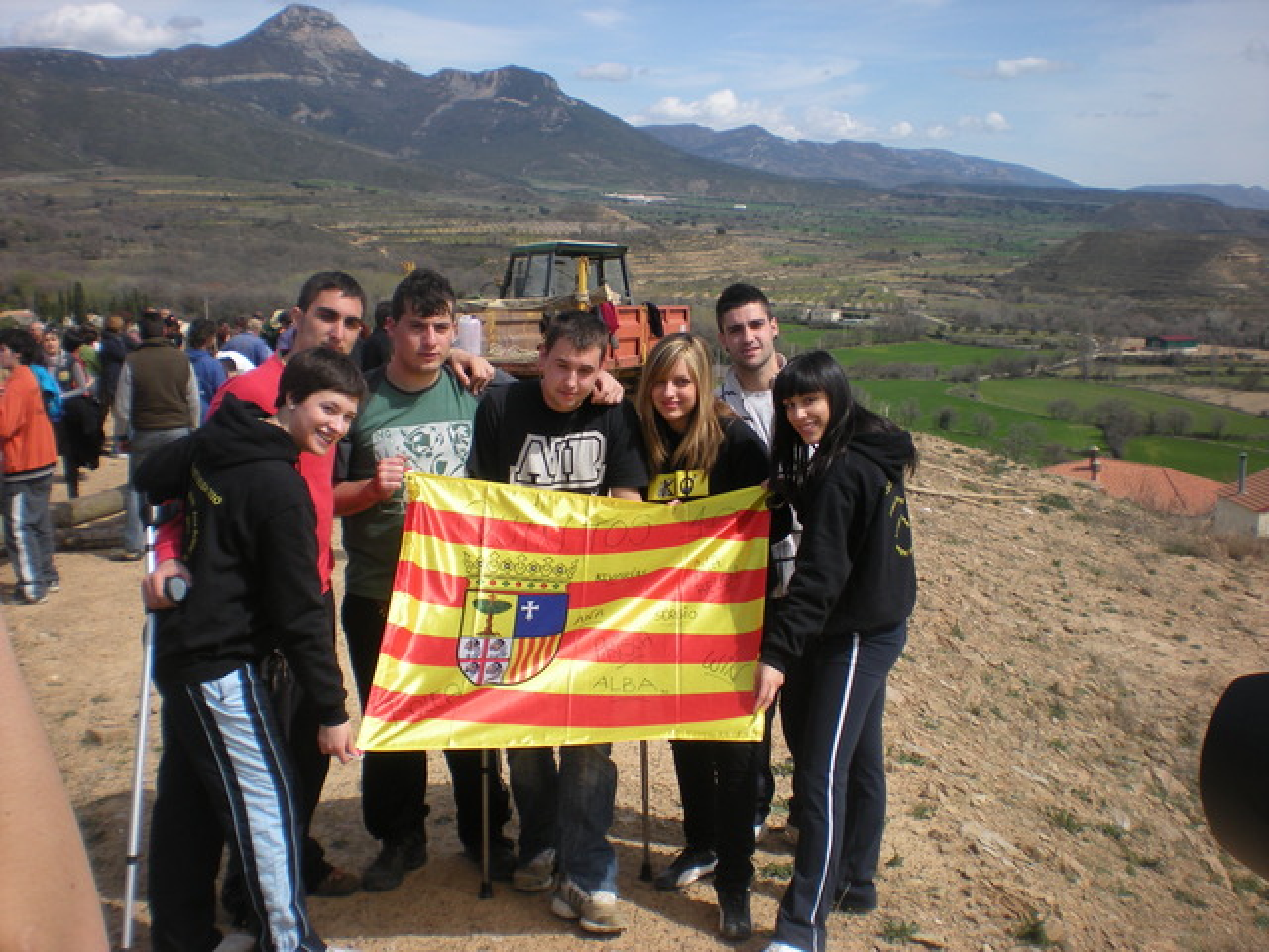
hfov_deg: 49.0
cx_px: 634
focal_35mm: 38
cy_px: 476
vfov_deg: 37.7
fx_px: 1393
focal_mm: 6.3
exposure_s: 1/492
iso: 64
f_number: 4.6
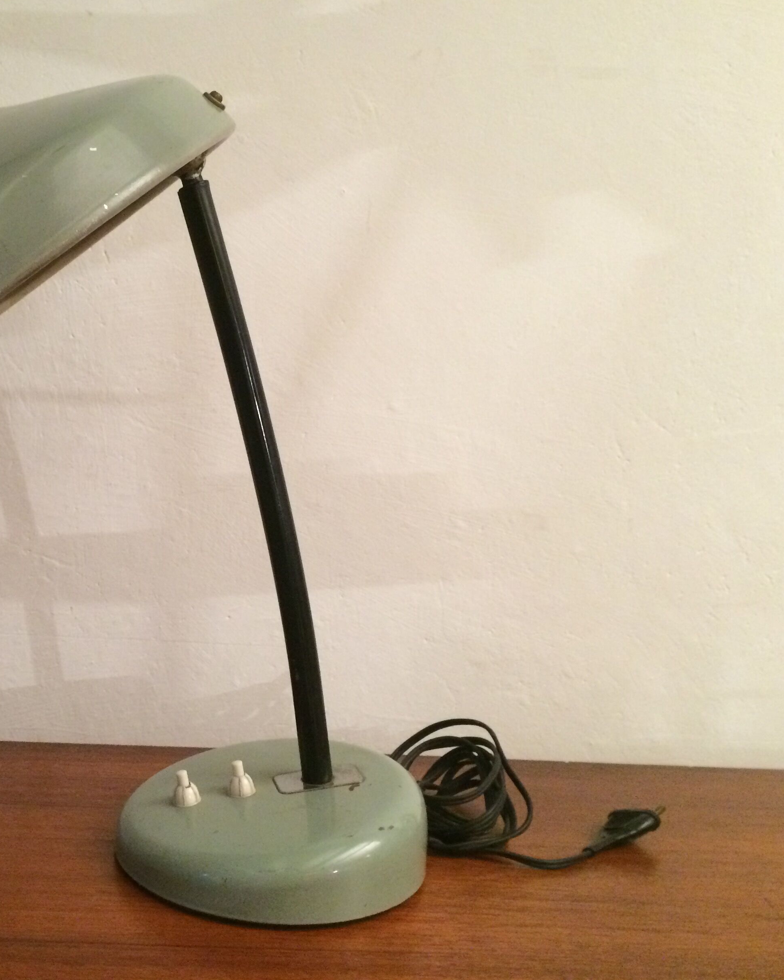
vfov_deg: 47.9
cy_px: 491
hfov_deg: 37.8
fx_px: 1102
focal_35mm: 38
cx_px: 165
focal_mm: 4.15
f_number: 2.2
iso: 320
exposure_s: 1/25
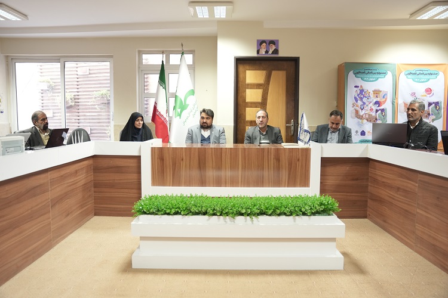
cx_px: 224
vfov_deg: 44.7
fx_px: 363
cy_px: 149
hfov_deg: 63.3
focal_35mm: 29
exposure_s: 1/100
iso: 2000
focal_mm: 29.2
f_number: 2.8
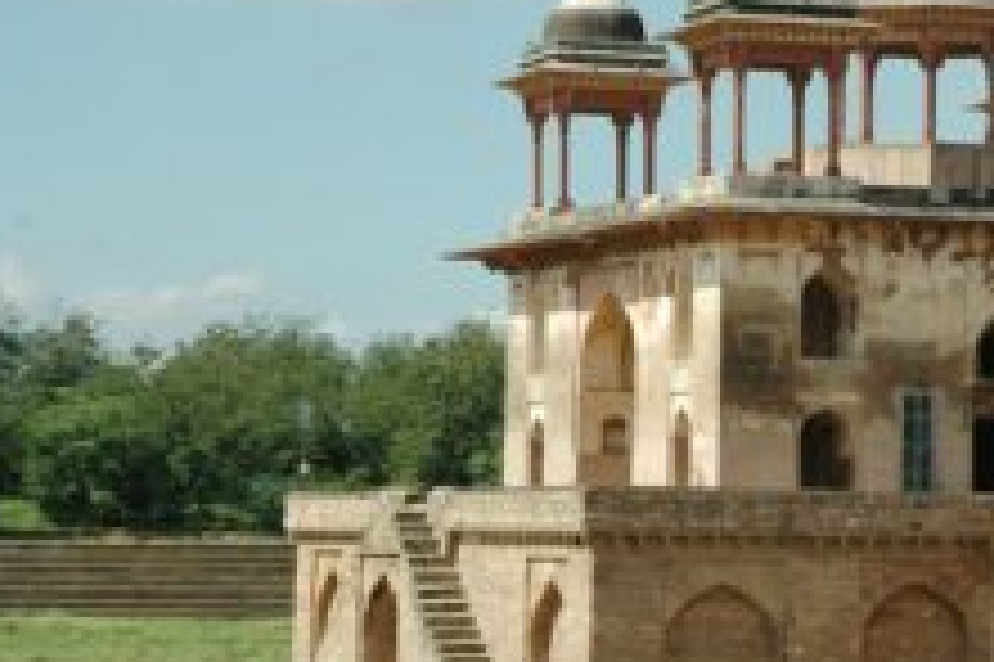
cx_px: 891
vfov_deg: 8.2
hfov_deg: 12.2
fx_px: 4636
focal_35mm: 168
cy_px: 317
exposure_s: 1/500
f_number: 11
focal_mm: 55
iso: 400
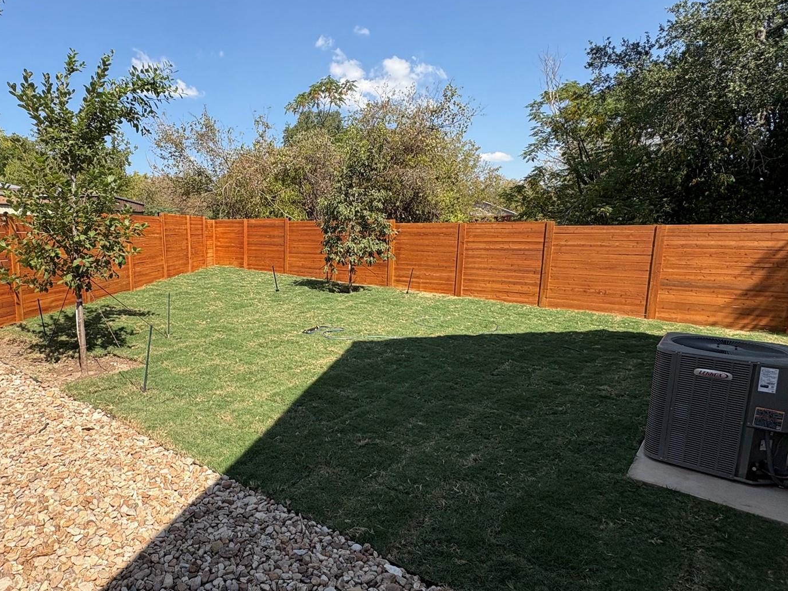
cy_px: 306
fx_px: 478
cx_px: 284
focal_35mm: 21
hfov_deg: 77.2
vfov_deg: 63.4
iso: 50
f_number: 2.2
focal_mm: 2.22
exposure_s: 1/1217
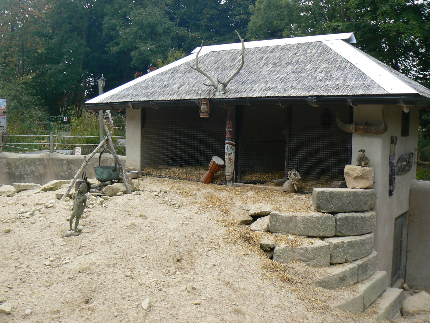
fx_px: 447
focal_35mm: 36
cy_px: 162
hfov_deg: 51.4
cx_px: 215
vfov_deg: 39.7
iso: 80
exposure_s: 1/125
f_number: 5.6
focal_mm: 6
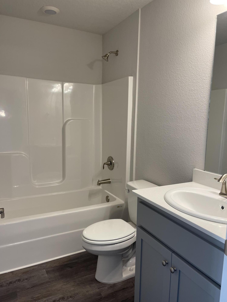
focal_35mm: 25
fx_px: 219
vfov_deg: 69.4
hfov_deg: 54.9
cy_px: 151
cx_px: 114
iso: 125
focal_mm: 5.1
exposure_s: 1/120
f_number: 1.6
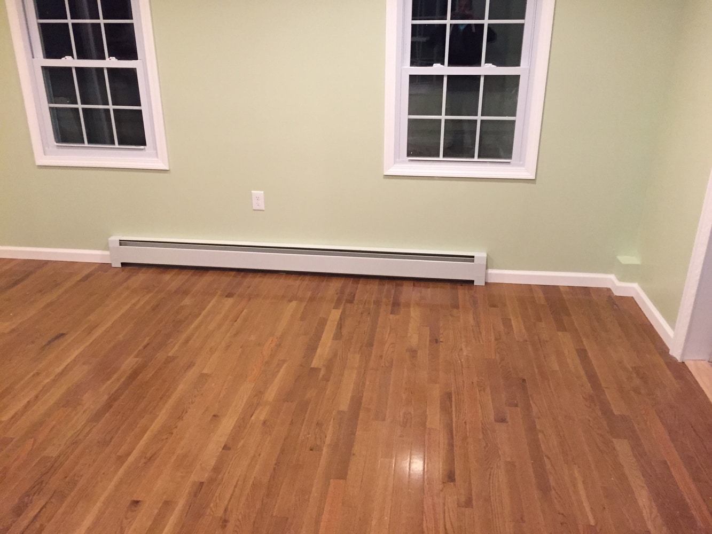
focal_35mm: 29
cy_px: 267
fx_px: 597
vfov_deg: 48.2
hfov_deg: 61.7
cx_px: 356
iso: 250
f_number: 2.2
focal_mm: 4.15
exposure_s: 1/30
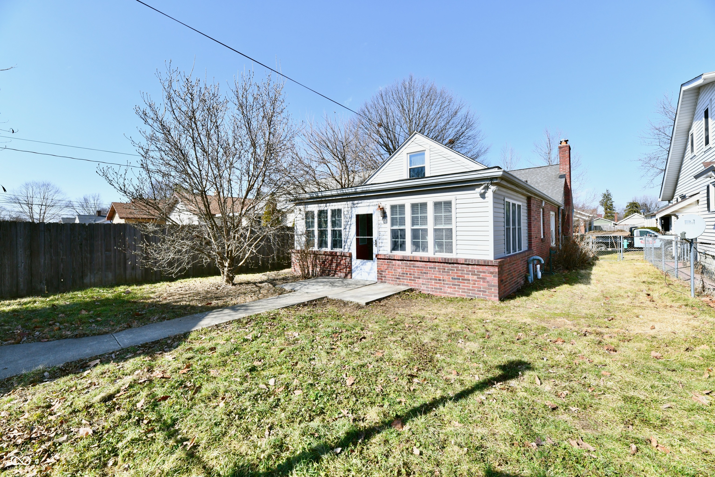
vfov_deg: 81.2
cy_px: 238
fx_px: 278
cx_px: 358
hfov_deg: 104.3
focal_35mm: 14
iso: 640
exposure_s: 1/500
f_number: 11
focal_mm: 14
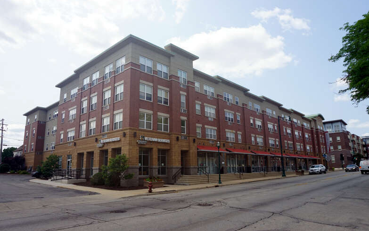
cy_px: 120
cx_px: 181
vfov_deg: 49.2
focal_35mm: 25
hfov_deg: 72.6
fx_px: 251
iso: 100
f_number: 11
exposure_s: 1/125
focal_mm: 16
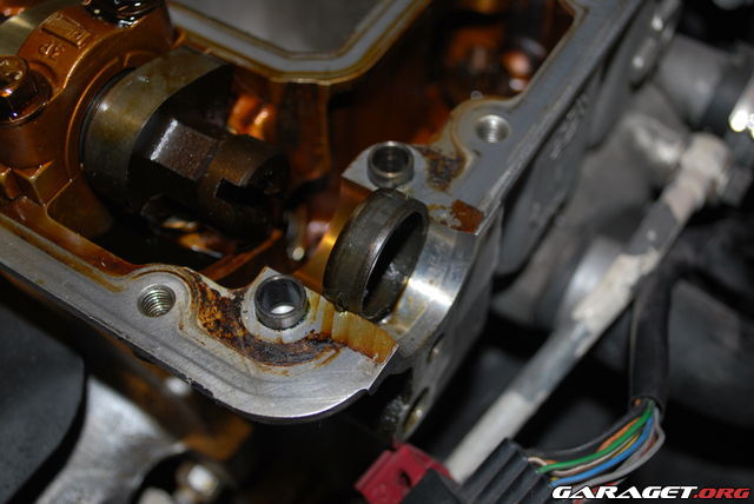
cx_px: 377
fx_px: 1006
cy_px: 252
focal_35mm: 48
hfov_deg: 41.1
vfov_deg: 28.1
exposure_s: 1/60
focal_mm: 32
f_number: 4.8
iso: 200
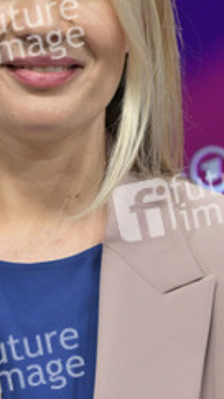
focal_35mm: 90
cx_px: 48
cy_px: 120
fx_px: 951
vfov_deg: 23.5
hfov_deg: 13.4
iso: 1600
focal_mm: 52
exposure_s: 1/200
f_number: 5.6
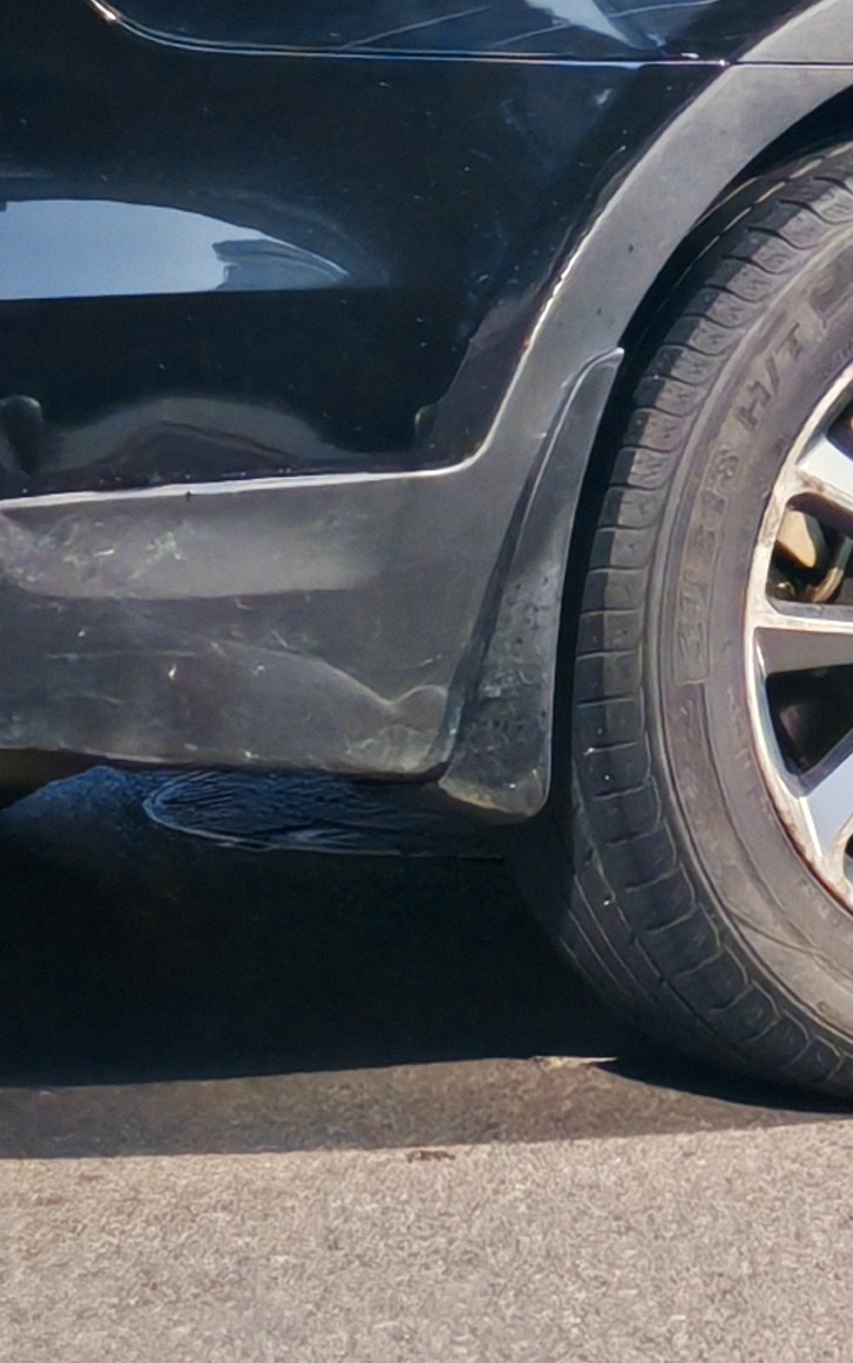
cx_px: 1249
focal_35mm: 251
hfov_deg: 5.2
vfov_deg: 8.2
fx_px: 9329
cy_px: -423
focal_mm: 5.52
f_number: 1.9
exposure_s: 1/1100
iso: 50
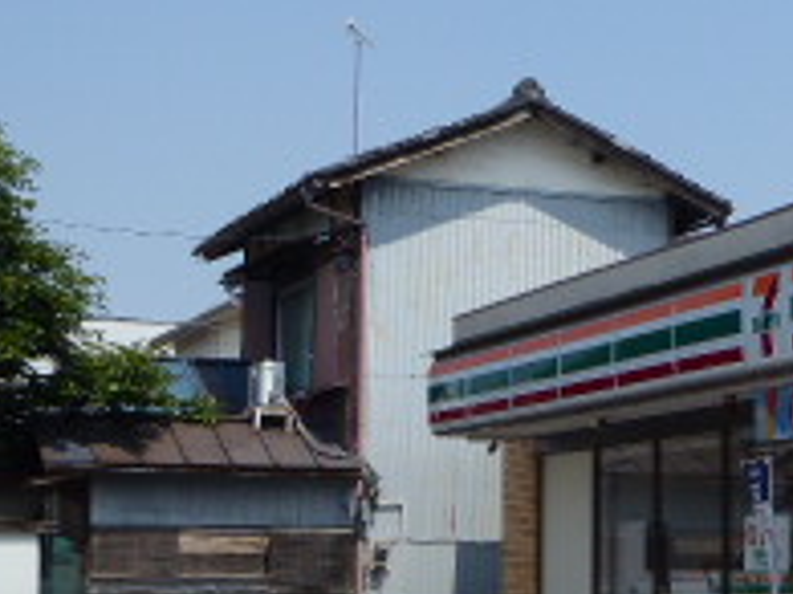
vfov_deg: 14.4
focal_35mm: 102
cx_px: 899
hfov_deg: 18.5
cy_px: 439
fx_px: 2335
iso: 80
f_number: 3.5
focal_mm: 5.4
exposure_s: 1/1000
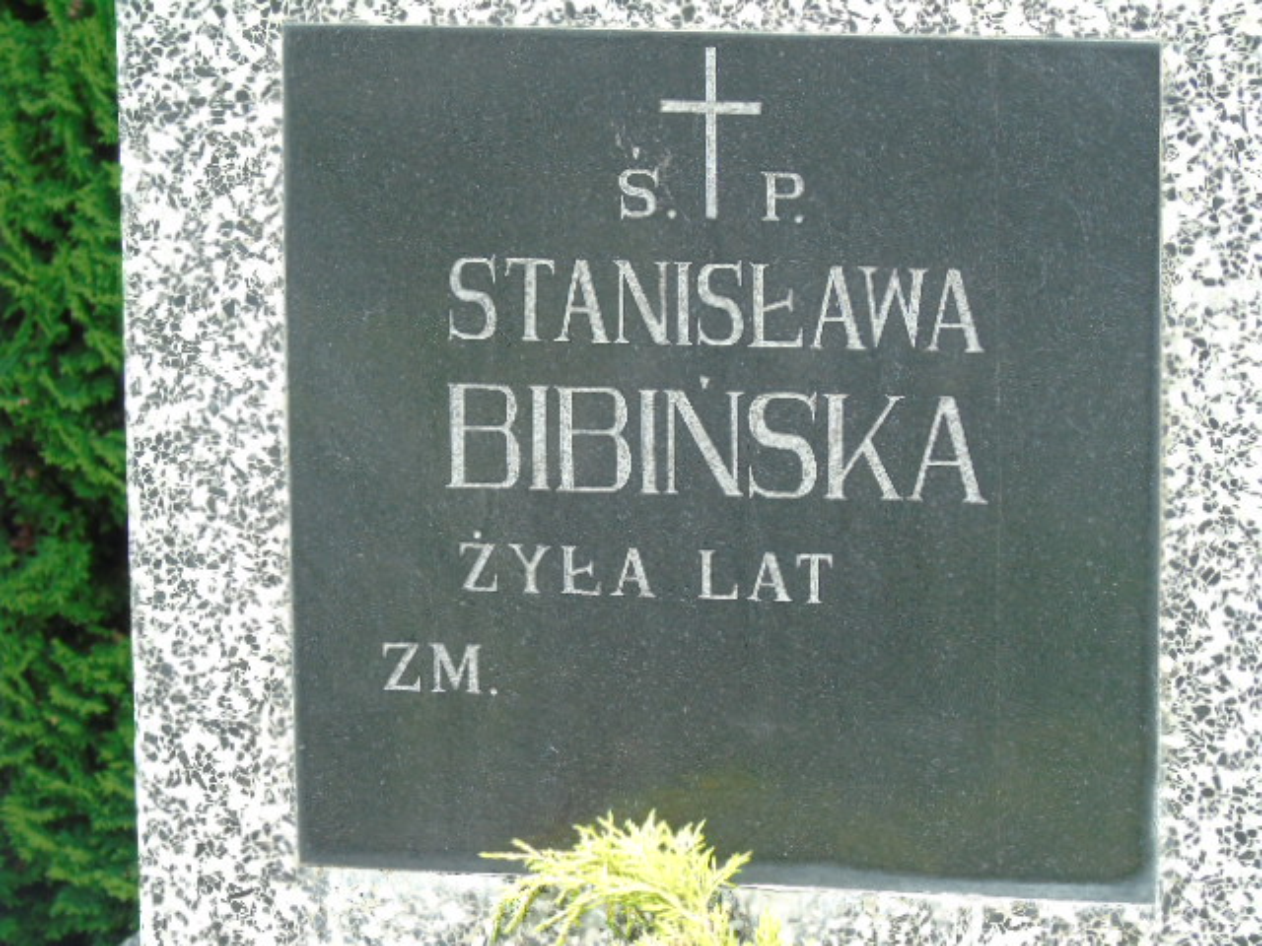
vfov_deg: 8.0
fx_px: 6781
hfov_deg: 10.6
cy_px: 473
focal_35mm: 186
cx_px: 631
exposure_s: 1/125
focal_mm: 33
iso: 160
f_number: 5
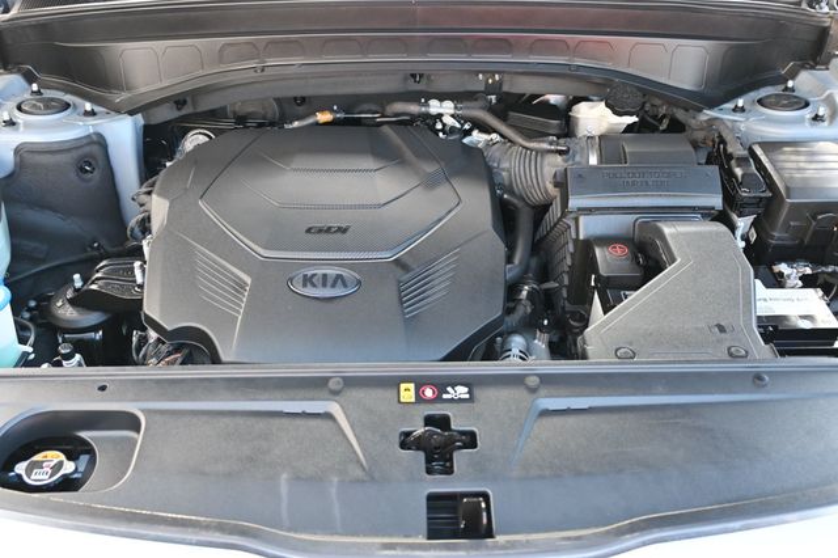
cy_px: 279
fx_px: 785
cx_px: 419
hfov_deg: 56.2
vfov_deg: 39.1
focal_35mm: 34
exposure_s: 1/125
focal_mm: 22.5
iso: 720
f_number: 4
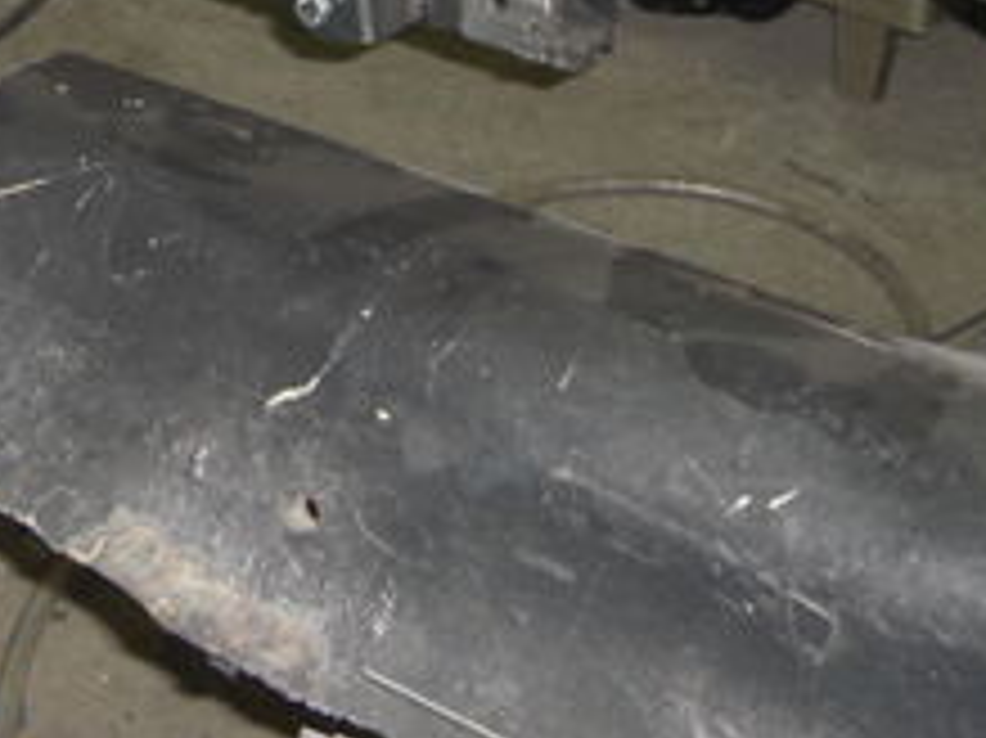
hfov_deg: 17.0
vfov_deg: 13.1
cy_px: -86
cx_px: -180
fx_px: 3160
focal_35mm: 111
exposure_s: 1/60
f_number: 2.8
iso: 200
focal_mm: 7.9
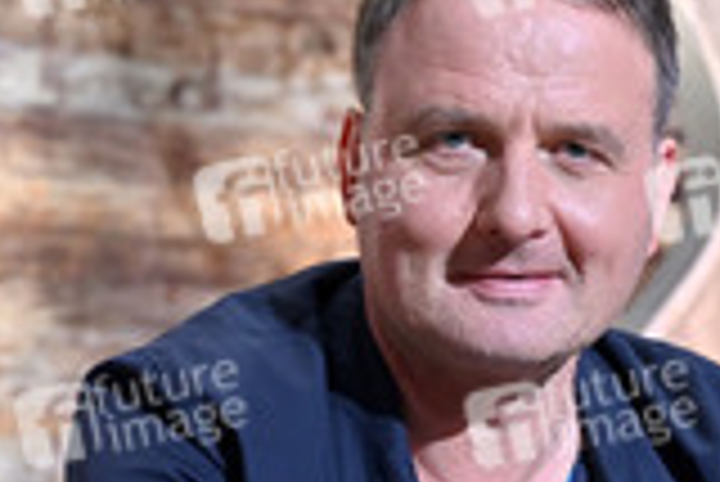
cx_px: 641
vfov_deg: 9.9
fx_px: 2762
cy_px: 527
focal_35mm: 138
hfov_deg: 14.7
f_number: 4
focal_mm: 49
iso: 1250
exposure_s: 1/200
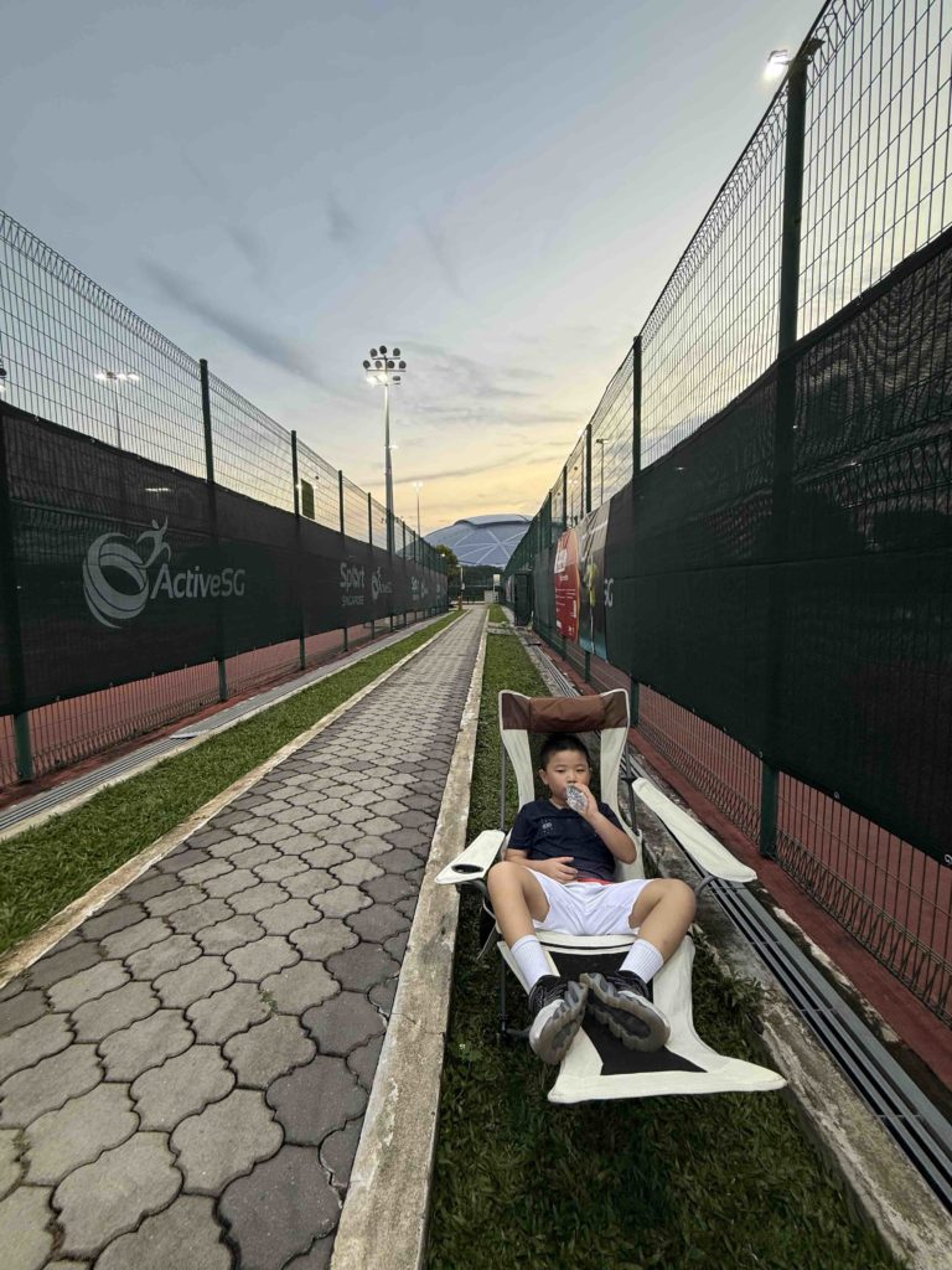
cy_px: 635
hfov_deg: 85.7
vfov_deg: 102.1
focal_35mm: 14
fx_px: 513
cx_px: 476
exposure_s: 1/100
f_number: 2.2
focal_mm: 2.22
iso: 80
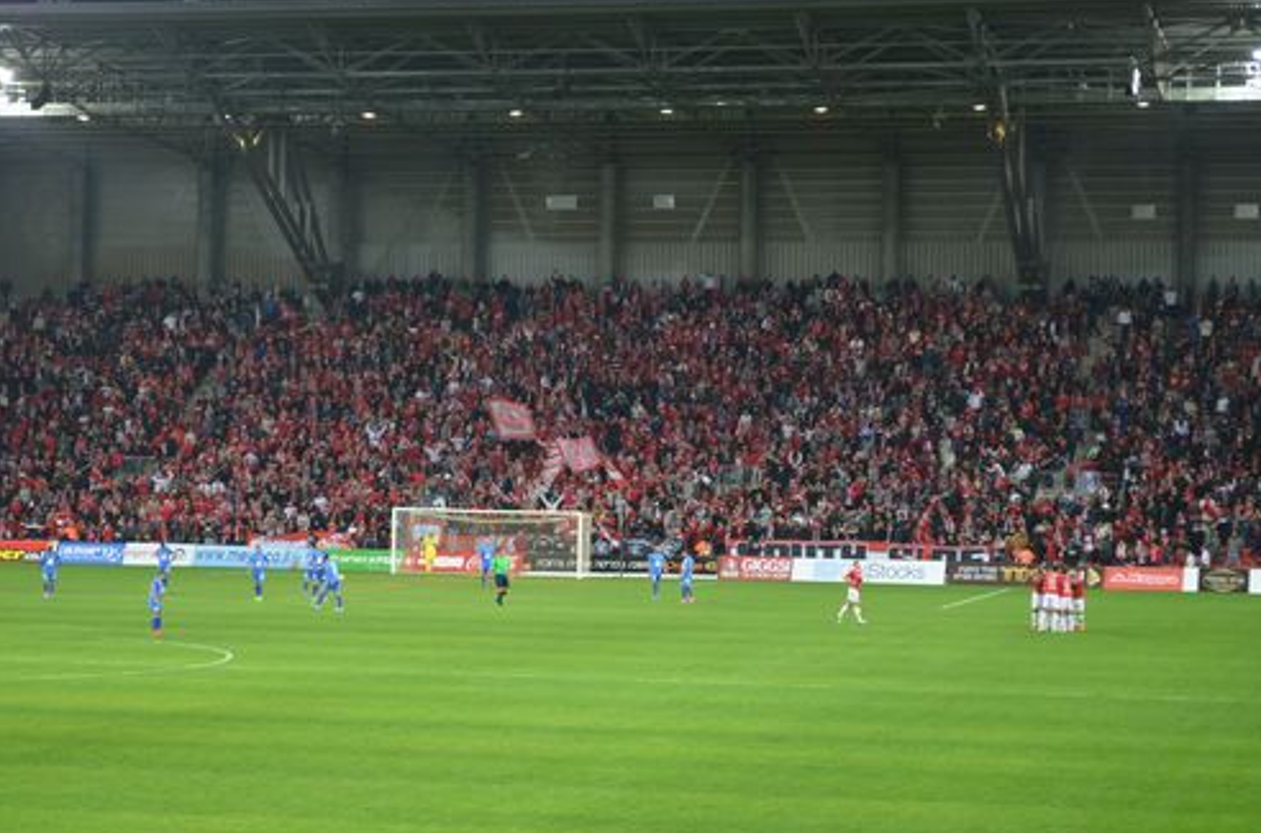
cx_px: 587
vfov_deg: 14.2
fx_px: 3338
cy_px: 429
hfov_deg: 21.4
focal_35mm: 96
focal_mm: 55
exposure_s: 1/60
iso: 800
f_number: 5.6
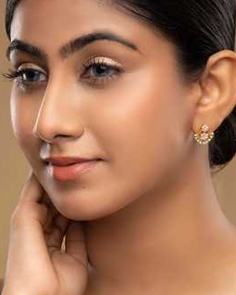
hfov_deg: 12.1
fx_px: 1117
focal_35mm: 128
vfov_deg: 15.0
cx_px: 124
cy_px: 123
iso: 100
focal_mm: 85
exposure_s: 1/125
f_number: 16
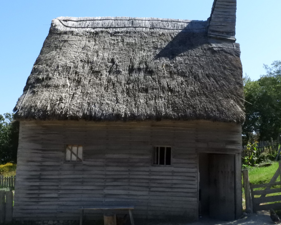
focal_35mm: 42
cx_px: 140
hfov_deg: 43.8
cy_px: 113
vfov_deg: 35.7
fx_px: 349
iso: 1600
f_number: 7.6
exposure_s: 1/2500
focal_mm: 7.2
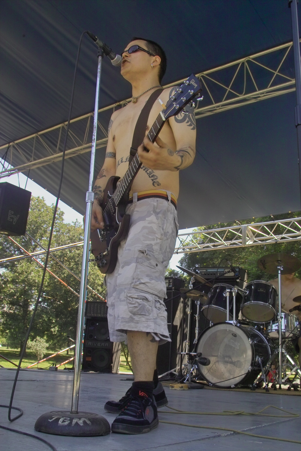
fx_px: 464
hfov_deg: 35.9
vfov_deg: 51.9
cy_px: 226
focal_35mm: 37
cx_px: 150
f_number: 6.7
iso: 200
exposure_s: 1/125
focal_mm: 22
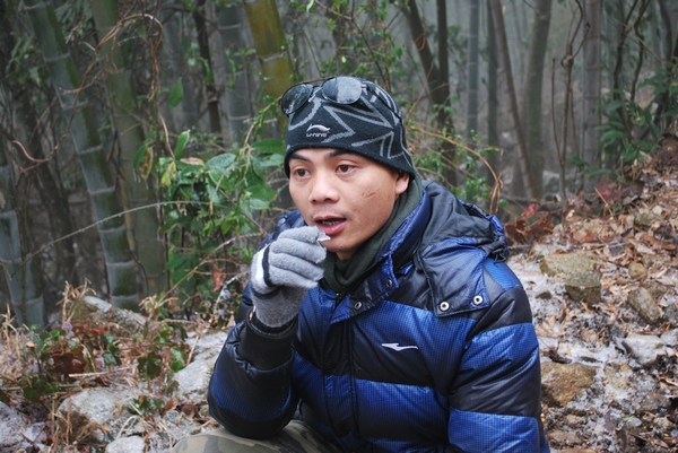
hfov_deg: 36.8
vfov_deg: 25.1
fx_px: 1018
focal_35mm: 54
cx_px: 339
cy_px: 226
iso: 400
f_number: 5.3
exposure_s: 1/15
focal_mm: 36
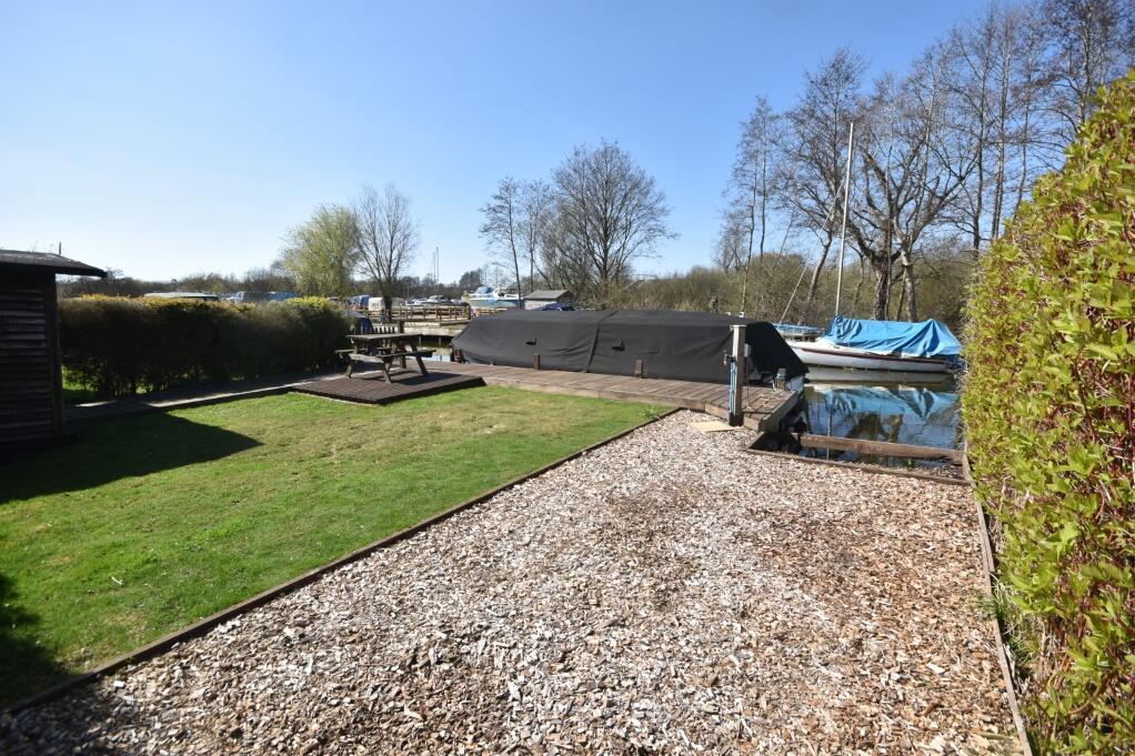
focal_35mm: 15
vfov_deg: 77.3
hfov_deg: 100.4
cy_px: 378
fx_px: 473
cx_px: 568
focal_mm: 10
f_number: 8
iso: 100
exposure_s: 1/200
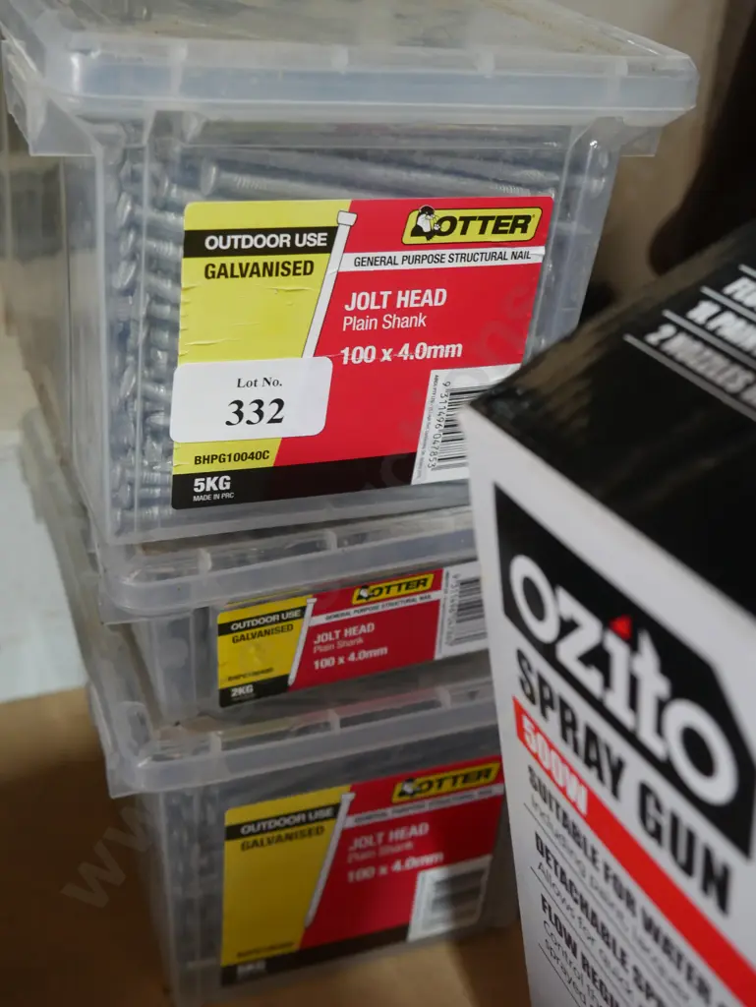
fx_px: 1280
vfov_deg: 42.9
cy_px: 504
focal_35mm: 44
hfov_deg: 32.9
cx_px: 378
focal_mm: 22
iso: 800
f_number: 4.7
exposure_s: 1/60
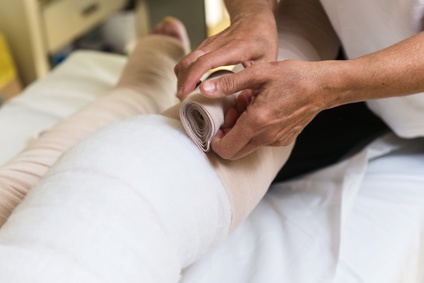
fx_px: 825
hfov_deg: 28.8
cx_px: 212
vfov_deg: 19.5
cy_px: 142
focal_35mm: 70
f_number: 4.5
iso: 400
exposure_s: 1/80
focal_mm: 70
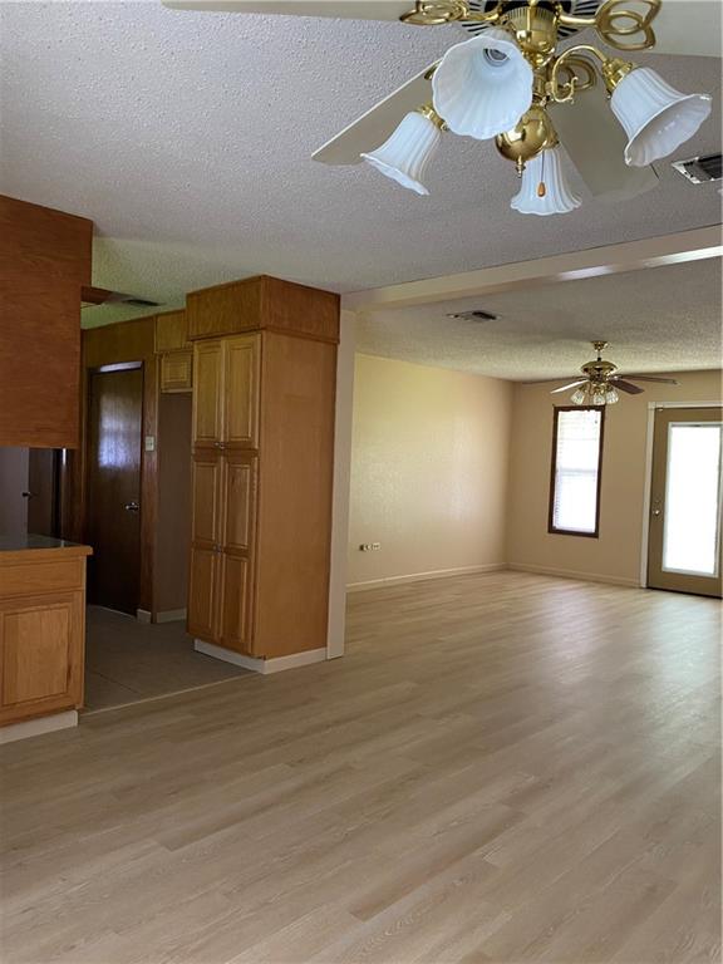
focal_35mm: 26
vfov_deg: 67.3
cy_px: 482
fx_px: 724
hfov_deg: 53.1
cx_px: 362
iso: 250
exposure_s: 1/60
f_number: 1.8
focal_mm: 4.25
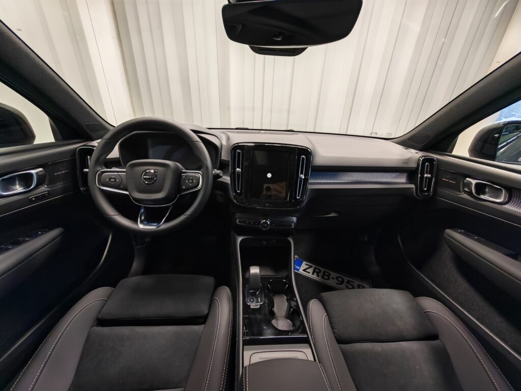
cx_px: 260
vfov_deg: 89.9
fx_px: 196
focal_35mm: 13
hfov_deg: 106.2
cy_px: 196
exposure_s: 1/33
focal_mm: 1.82
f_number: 2
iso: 320
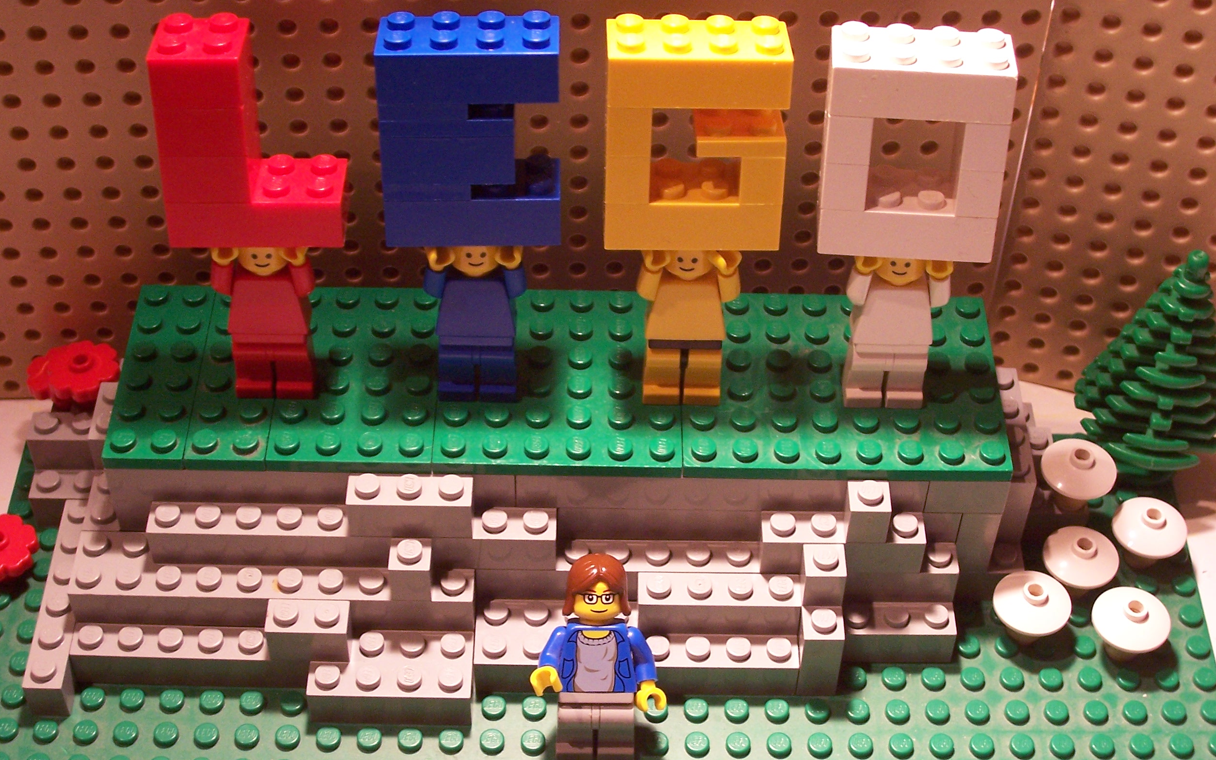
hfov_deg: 35.7
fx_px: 1889
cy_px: 435
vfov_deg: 22.7
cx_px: 603
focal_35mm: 57
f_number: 3.4
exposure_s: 1/20
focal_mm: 8.6
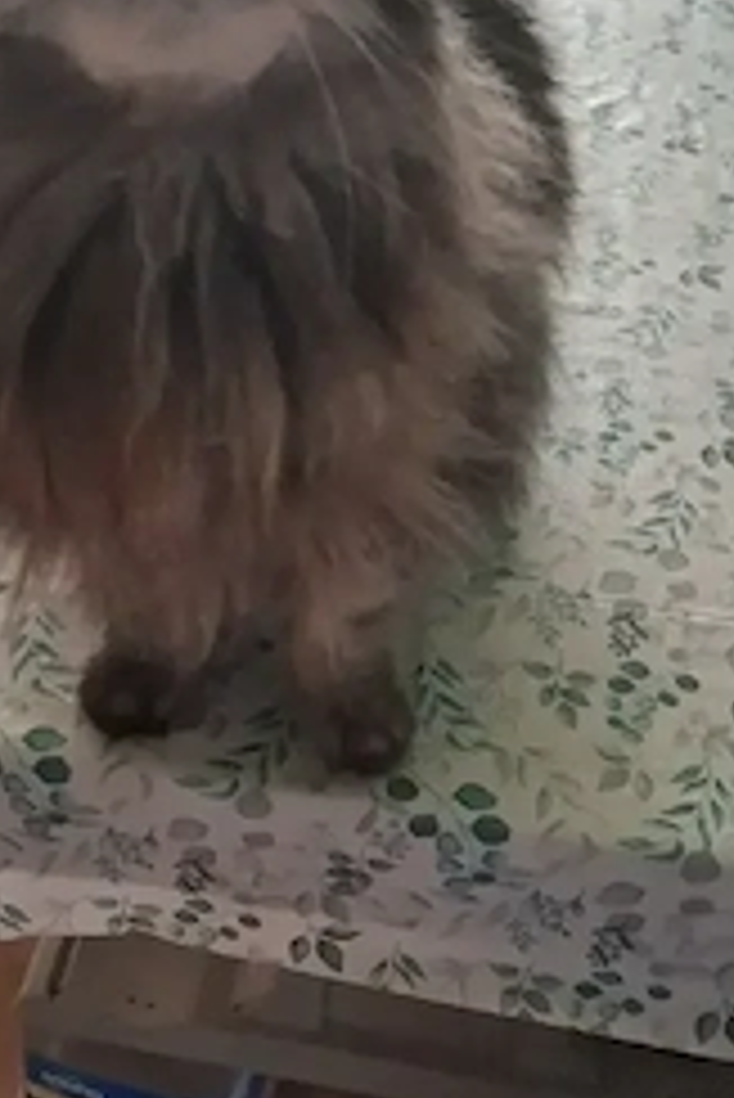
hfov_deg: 29.2
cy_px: 526
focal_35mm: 46
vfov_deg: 42.7
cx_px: 306
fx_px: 1405
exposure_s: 1/40
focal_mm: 4
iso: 500
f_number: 1.8
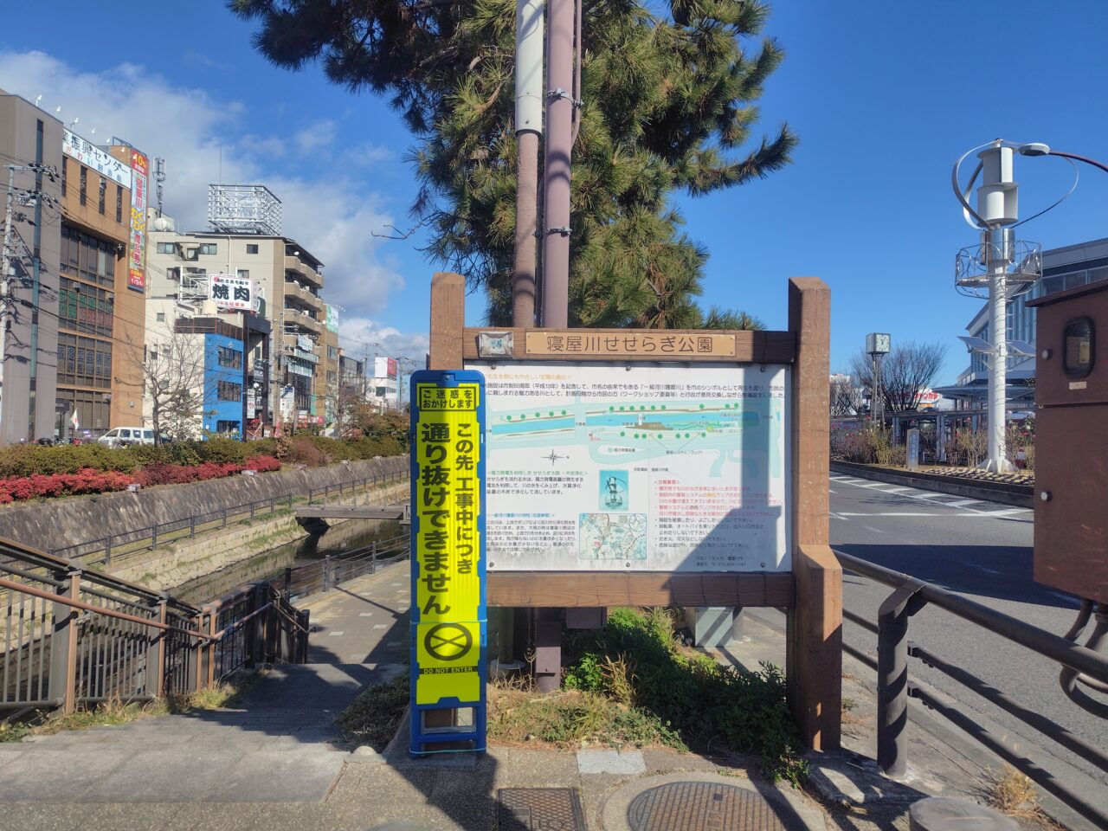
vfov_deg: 58.9
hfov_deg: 73.9
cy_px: 416
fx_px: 736
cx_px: 554
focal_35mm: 23
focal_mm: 5.6
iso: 50
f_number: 1.9
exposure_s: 1/3274
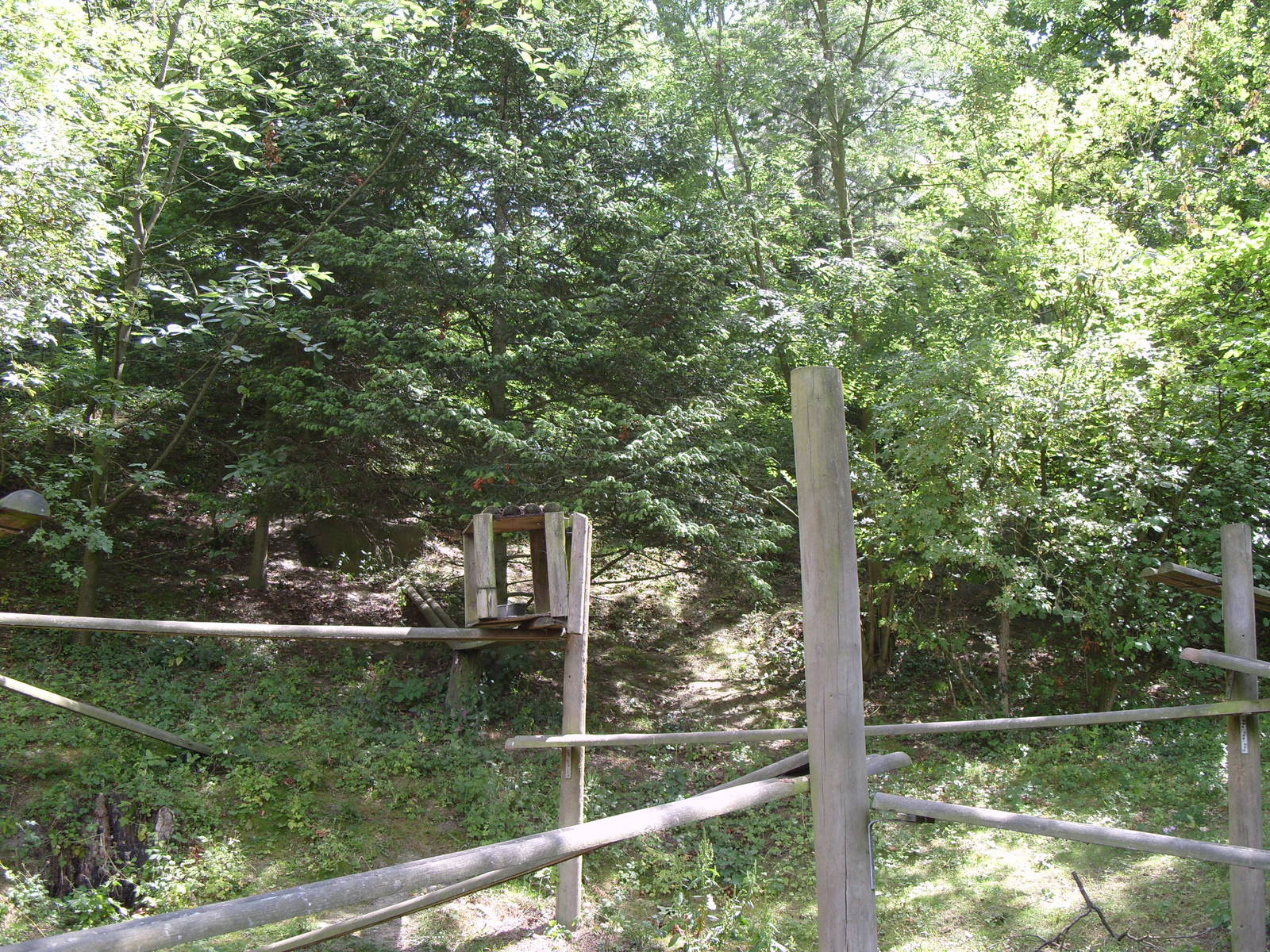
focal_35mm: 35
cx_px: 635
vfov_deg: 40.7
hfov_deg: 52.6
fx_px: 1284
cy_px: 476
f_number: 2.8
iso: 80
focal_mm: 7.8
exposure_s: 1/90
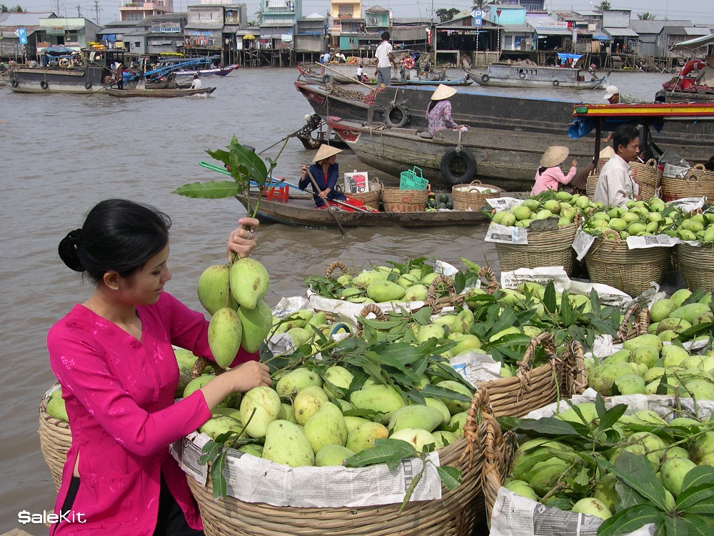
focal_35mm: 38
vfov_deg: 37.7
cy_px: 268
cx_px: 357
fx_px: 784
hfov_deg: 49.0
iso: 100
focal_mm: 8
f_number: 7.6
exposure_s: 1/180
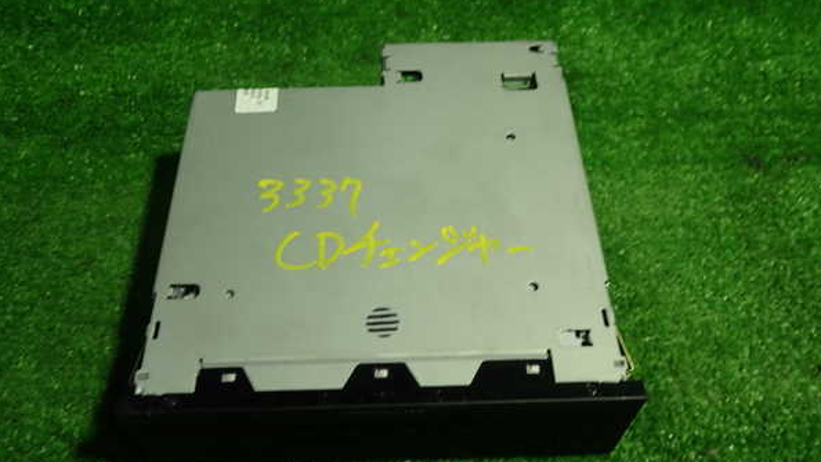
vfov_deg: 35.6
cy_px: 227
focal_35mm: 33
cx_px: 410
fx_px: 718
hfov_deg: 59.5
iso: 200
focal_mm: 5.4
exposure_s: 1/50
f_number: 2.3
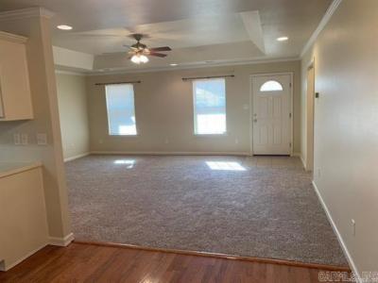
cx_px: 189
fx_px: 284
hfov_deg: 67.3
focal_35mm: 26
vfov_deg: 53.1
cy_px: 142
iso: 64
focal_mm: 4.25
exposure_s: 1/60
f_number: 1.8
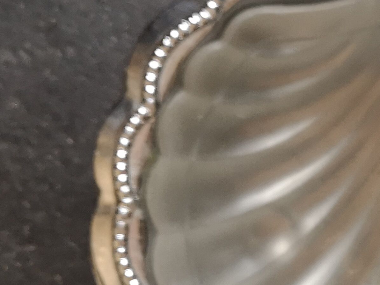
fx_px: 1273
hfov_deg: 16.0
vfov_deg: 12.7
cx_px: 504
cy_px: 245
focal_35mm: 116
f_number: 1.8
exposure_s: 1/50
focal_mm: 3.95
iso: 125
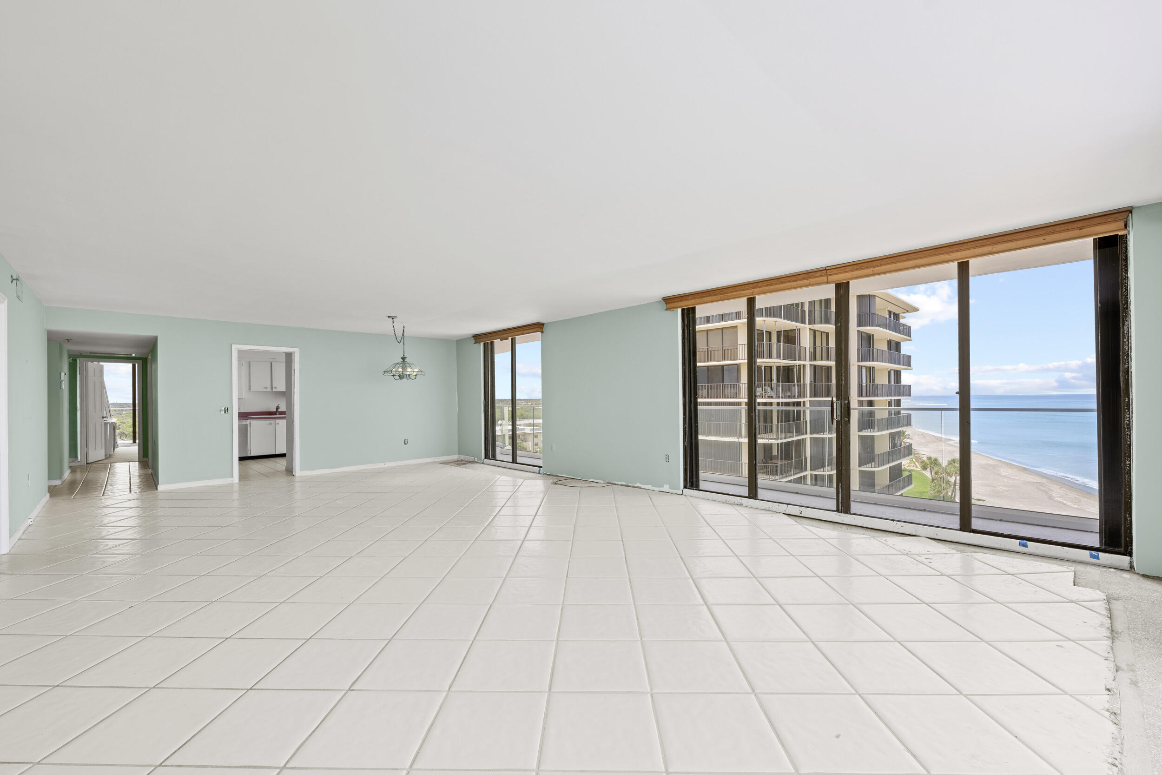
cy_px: 388
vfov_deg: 77.3
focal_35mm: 15
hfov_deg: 100.4
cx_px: 581
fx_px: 484
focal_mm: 15
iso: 64
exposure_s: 1/5
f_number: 8
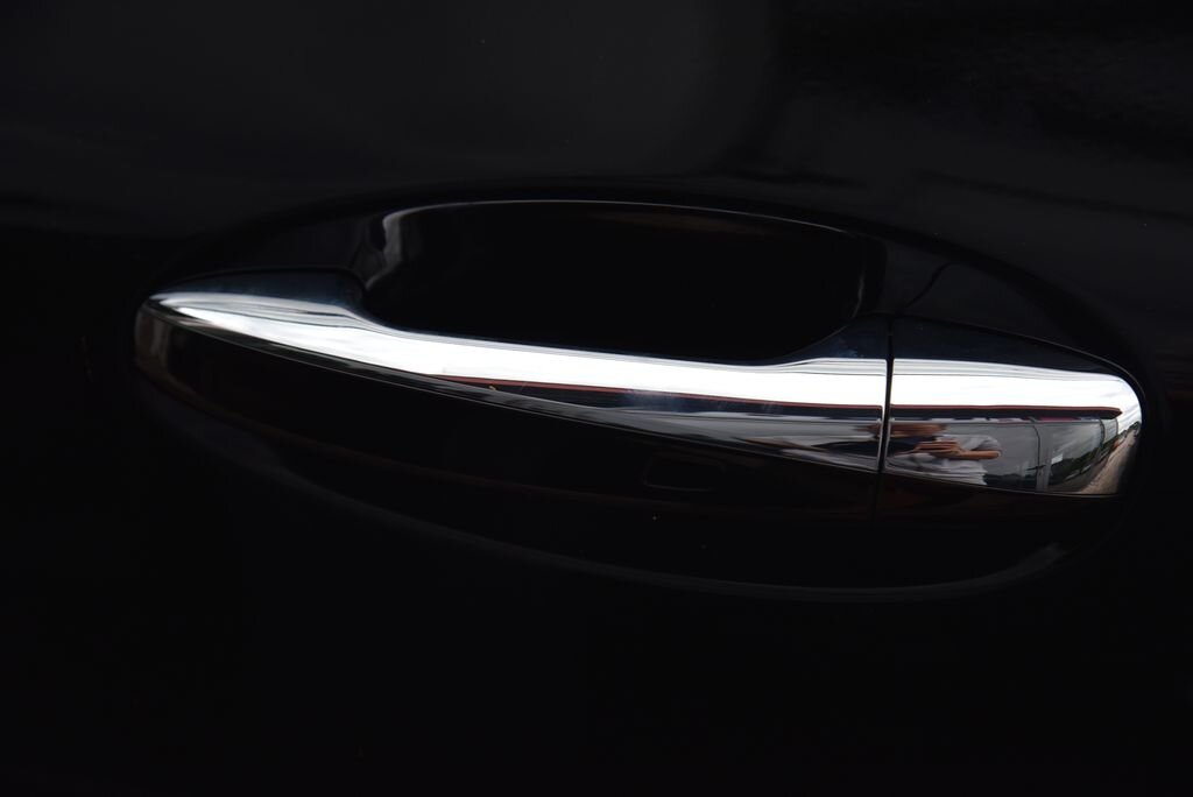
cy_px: 398
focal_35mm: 100
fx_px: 3316
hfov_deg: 20.4
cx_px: 596
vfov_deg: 13.7
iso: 500
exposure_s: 1/200
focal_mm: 100
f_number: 7.1
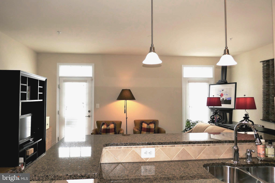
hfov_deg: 71.5
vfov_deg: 51.3
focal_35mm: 25
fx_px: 191
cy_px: 92
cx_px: 138
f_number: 2.8
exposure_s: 1/80
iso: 125
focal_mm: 9.1
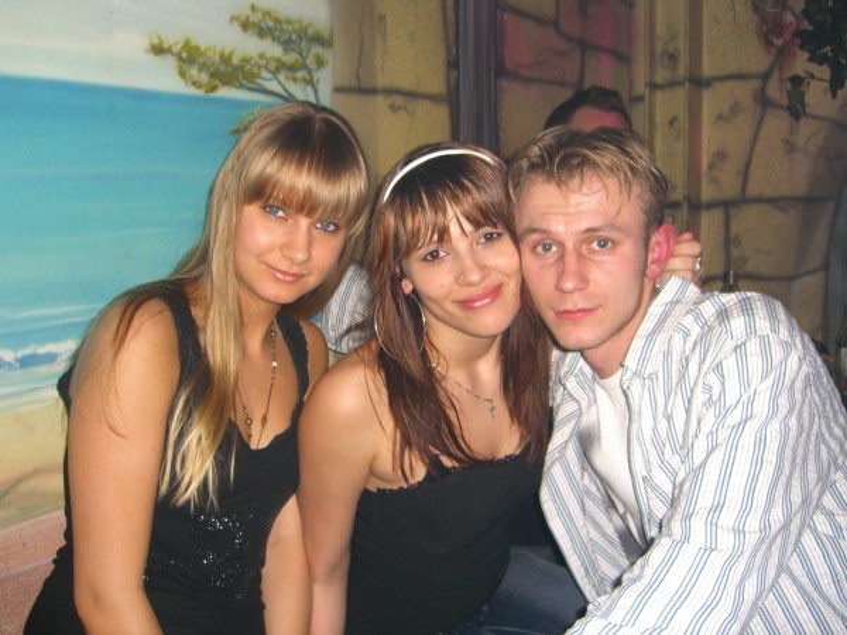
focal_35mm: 38
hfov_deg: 49.0
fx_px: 930
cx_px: 424
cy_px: 318
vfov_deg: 37.7
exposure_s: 1/60
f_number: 2.8
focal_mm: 7.9
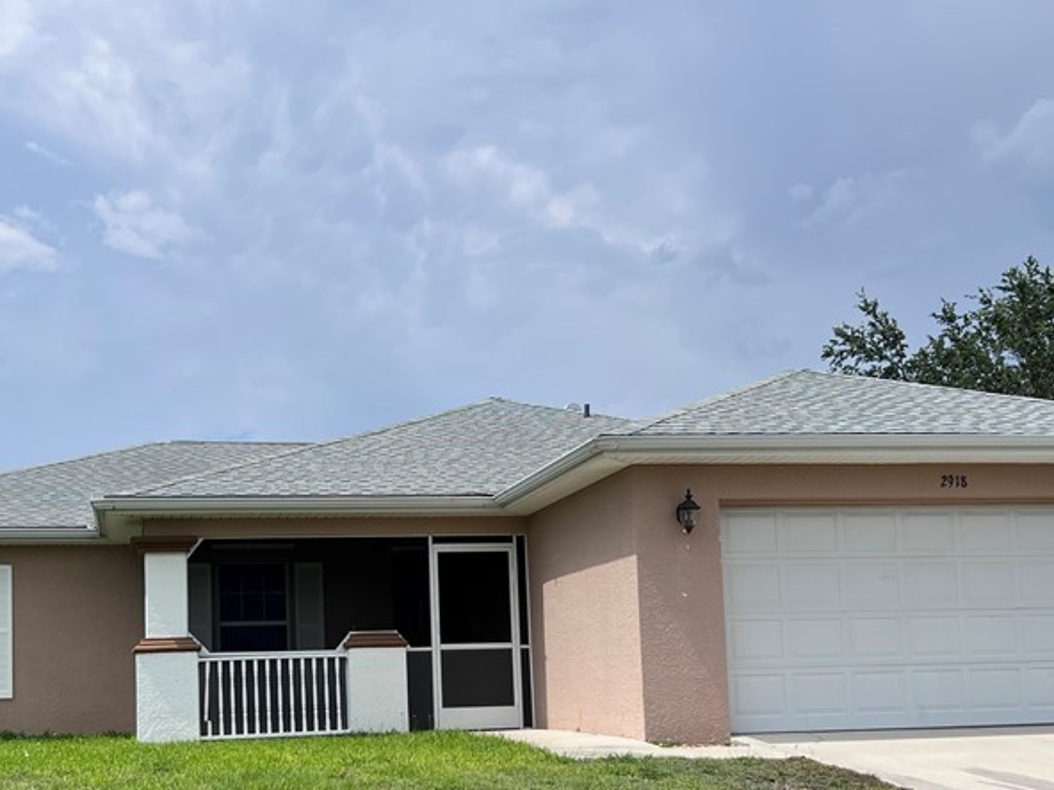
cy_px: 587
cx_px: 404
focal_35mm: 45
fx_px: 1370
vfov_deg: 31.6
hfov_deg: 41.8
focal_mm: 5.7
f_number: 1.5
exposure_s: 1/7463
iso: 50
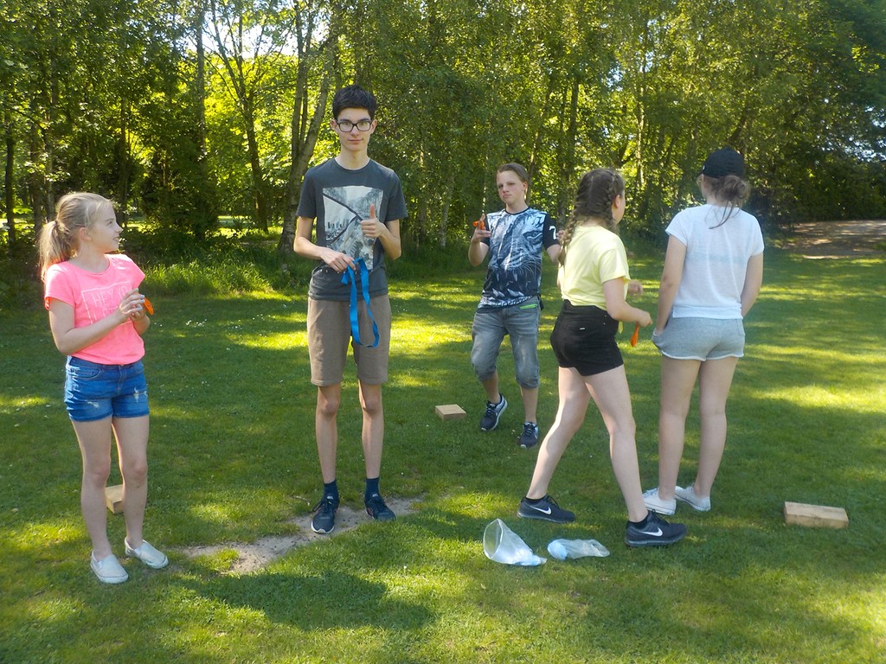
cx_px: 443
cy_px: 332
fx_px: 768
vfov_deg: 46.8
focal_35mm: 30
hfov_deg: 60.0
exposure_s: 1/200
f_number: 3.3
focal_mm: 4.1
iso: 125
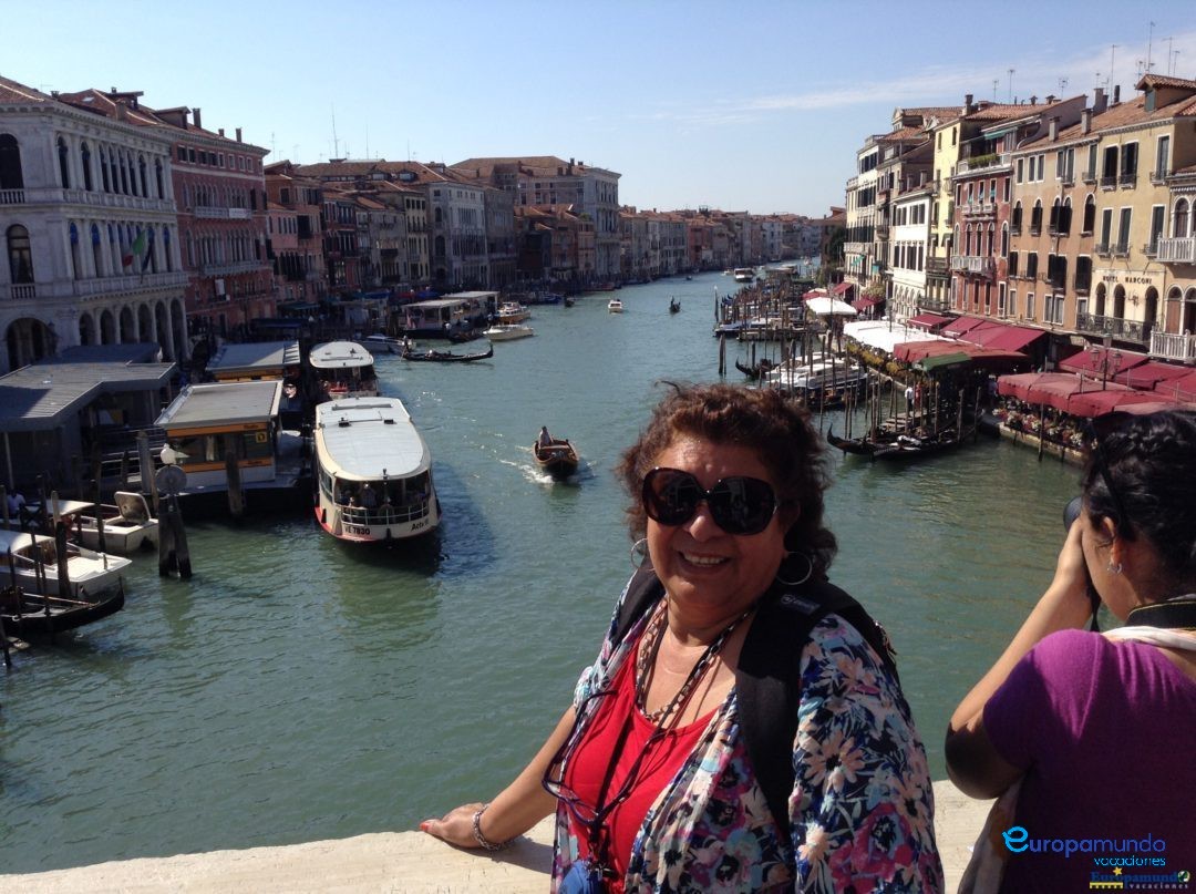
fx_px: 1139
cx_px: 598
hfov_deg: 55.4
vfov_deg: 42.9
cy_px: 447
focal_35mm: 33
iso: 25
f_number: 2.4
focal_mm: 3.3
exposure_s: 1/1412
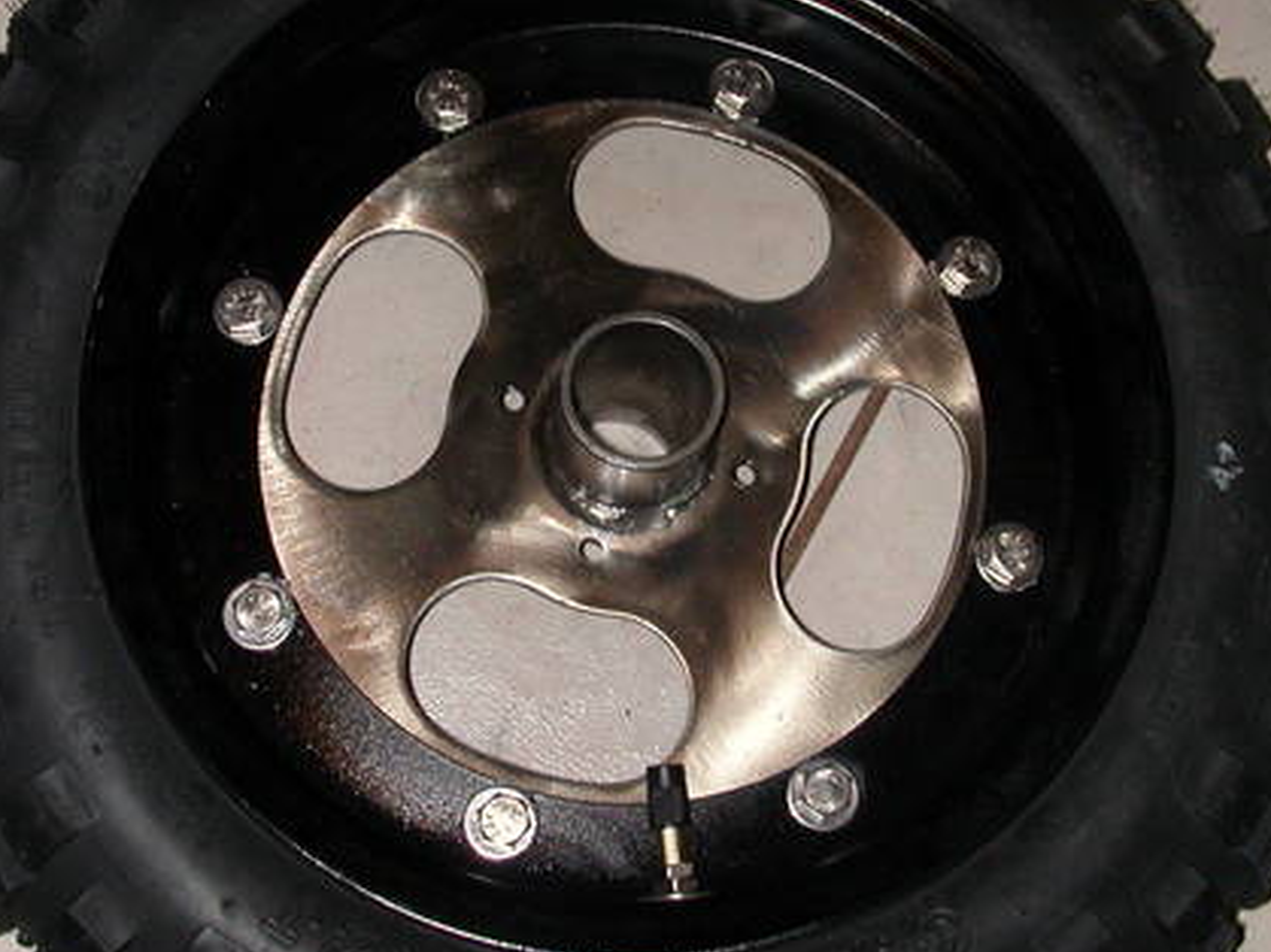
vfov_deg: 27.5
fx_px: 1945
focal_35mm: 53
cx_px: 649
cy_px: 434
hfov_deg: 36.2
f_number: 4.5
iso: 100
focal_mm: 5.6
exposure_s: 1/59.9
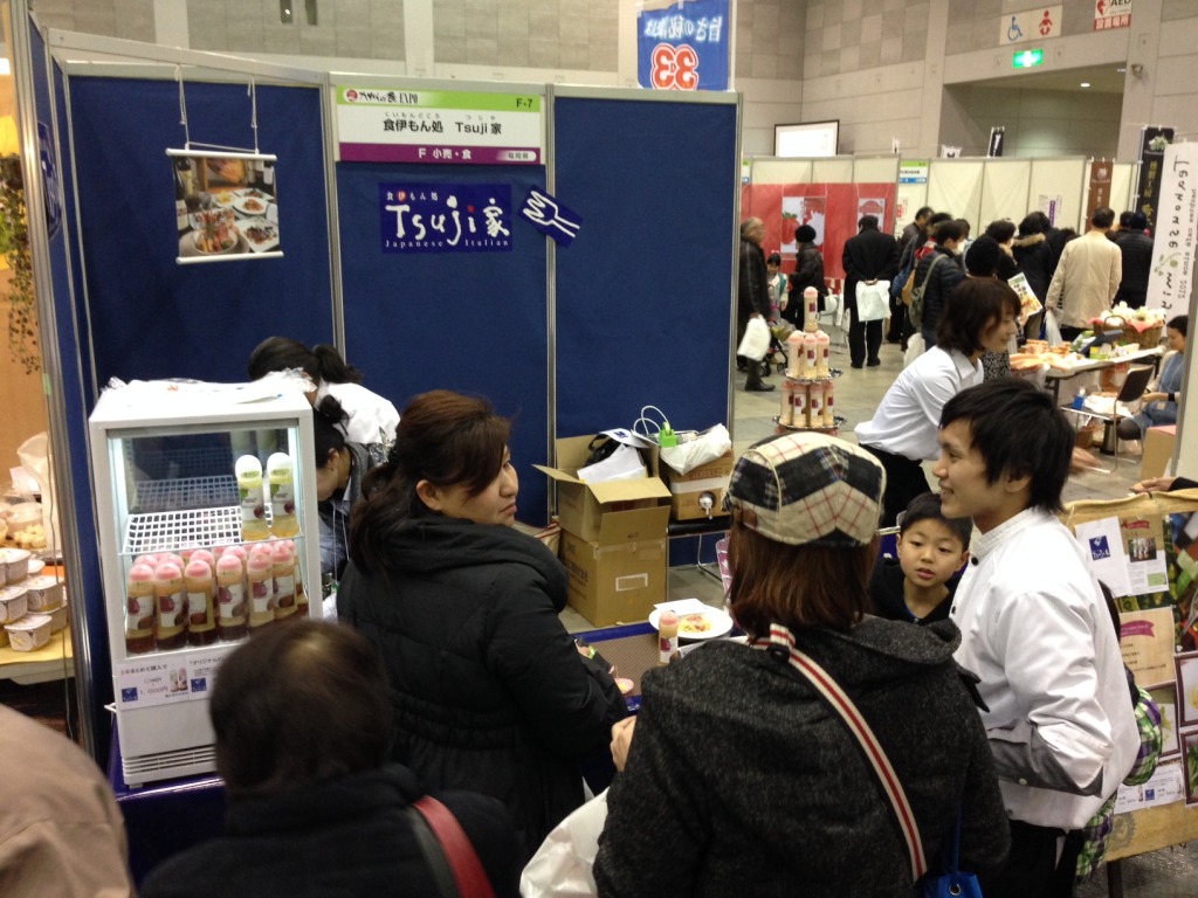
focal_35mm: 33
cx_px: 599
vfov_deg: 42.9
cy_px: 449
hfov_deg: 55.4
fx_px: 1142
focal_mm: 4.12
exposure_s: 1/20
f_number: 2.4
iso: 200
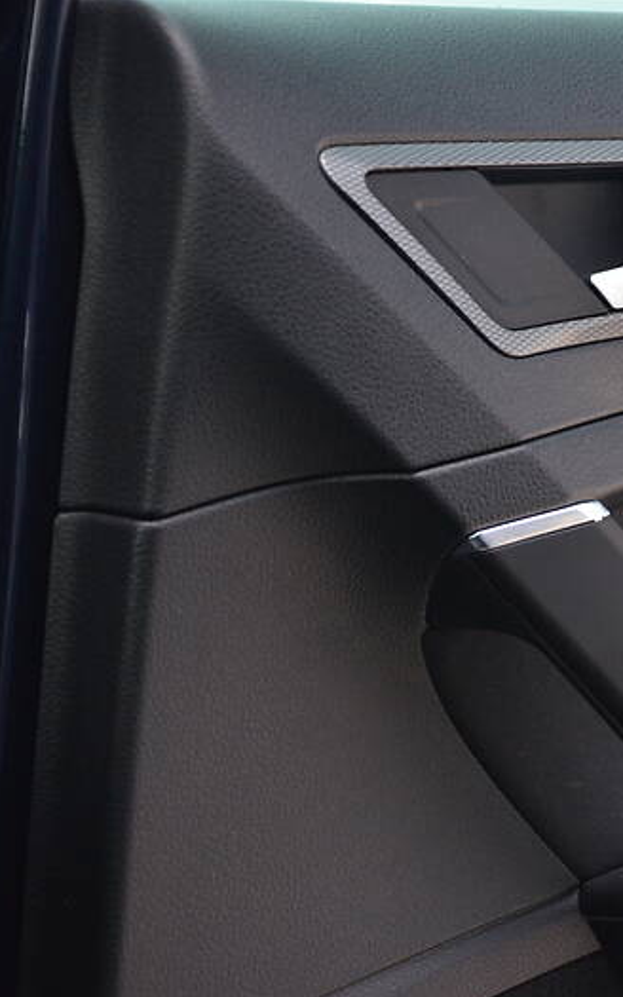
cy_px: 501
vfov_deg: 22.3
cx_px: 653
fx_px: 2527
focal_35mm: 93
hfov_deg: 13.8
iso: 1000
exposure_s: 1/30
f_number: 4.5
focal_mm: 40
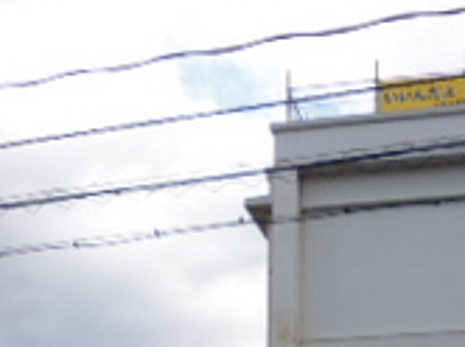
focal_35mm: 81
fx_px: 1087
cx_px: 300
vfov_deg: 17.1
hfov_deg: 24.1
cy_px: 445
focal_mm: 4.3
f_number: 9
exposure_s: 1/60
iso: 100
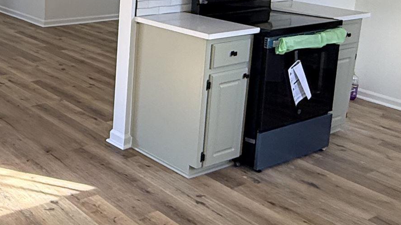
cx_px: 64
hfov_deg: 37.4
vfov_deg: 22.4
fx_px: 563
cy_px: 51
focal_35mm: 53
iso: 160
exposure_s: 1/125
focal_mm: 2.22
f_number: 2.2
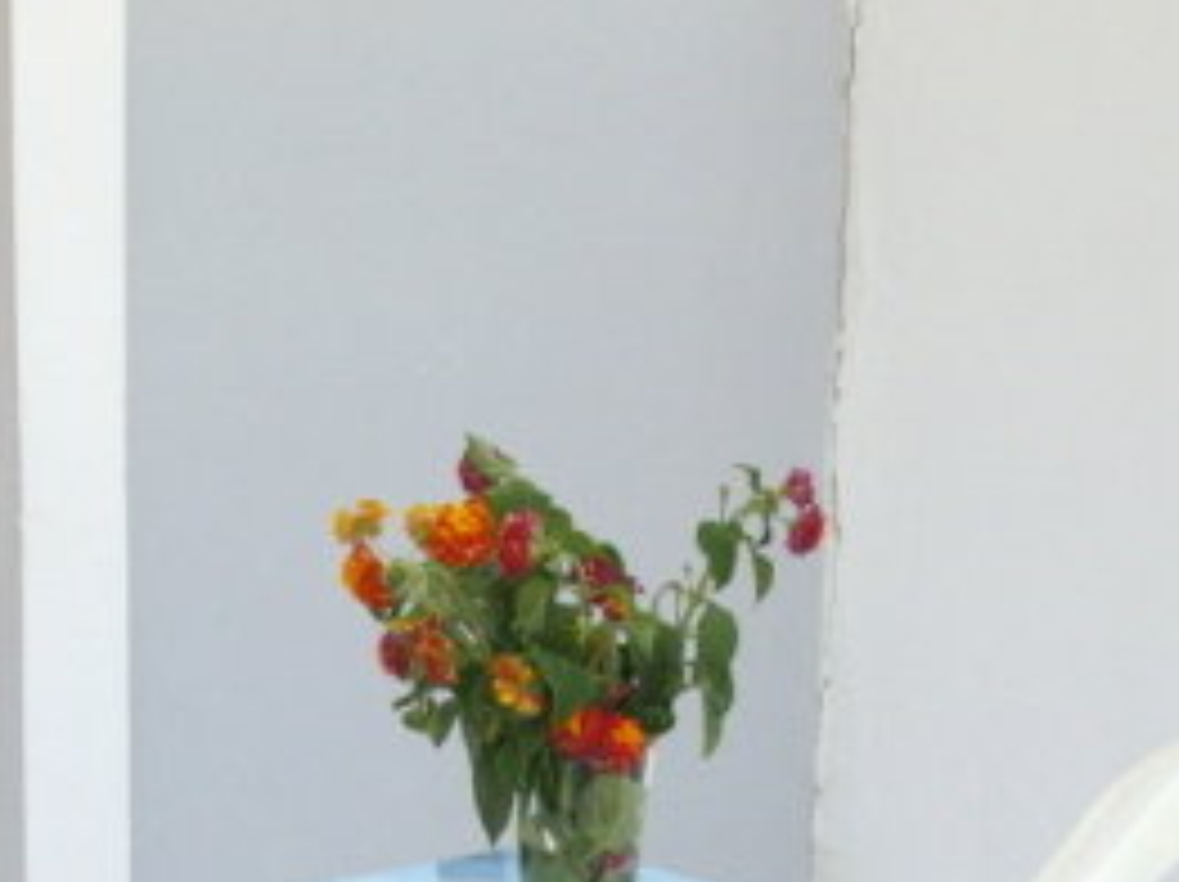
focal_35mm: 110
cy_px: 1053
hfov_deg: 17.9
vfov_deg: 13.1
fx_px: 3743
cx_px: 428
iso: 160
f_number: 2.7
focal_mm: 6
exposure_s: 1/320
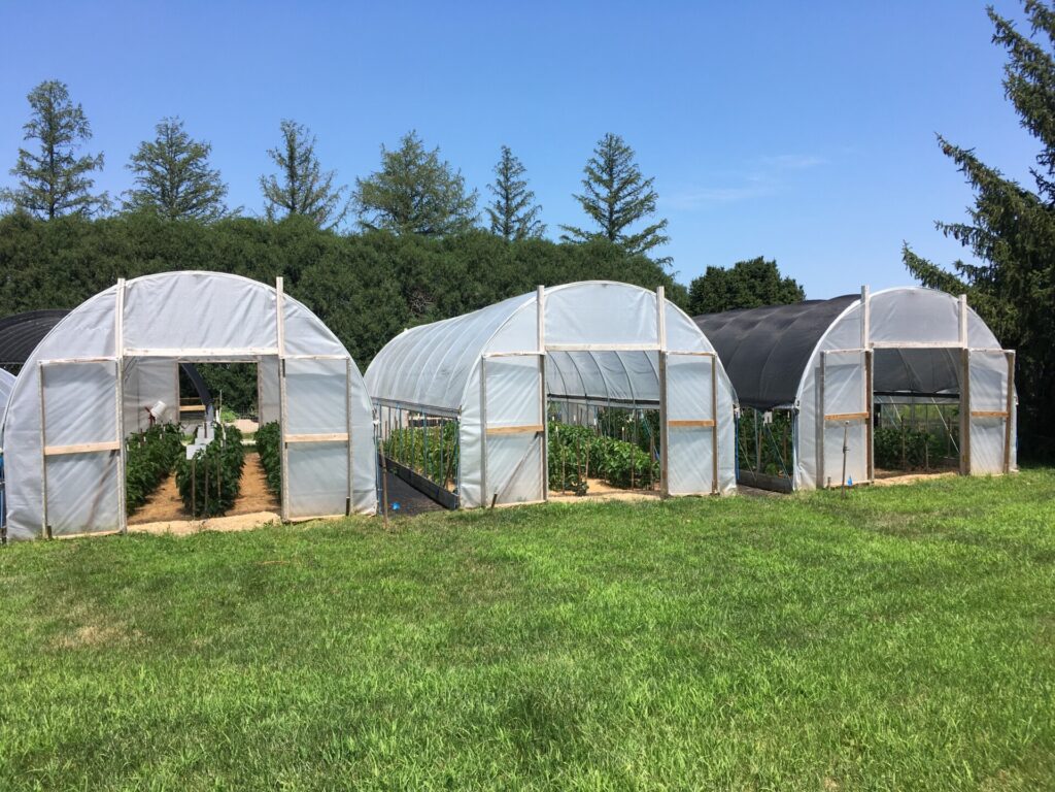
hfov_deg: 61.7
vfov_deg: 48.2
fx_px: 884
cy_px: 396
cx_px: 528
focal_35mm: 29
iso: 25
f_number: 2.2
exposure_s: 1/1326
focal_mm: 4.15
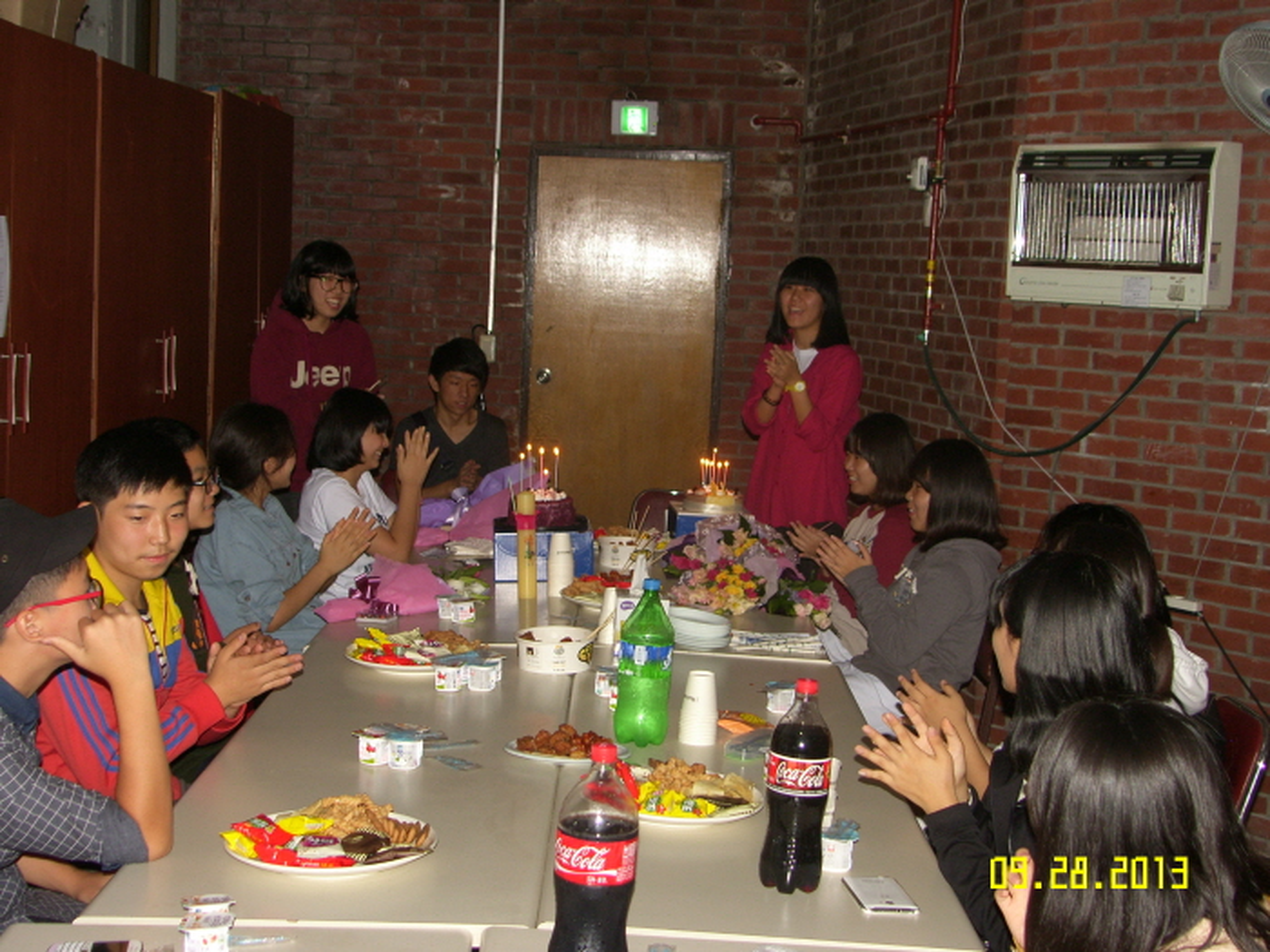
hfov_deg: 38.2
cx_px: 635
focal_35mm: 50
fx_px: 1834
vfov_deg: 29.1
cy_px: 476
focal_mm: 12.9
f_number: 2.5
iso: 100
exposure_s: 1/50
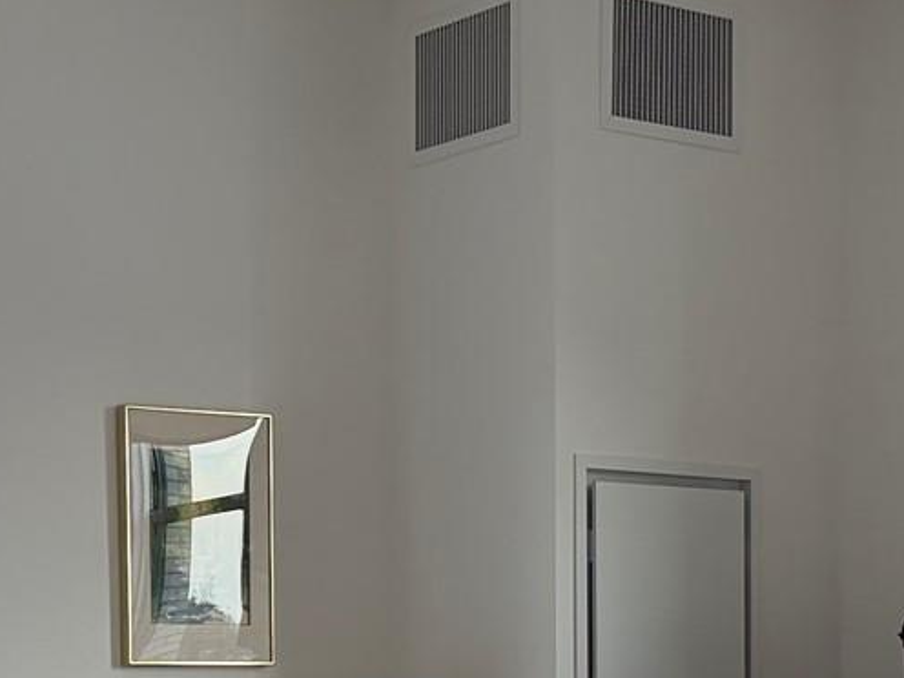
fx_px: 2585
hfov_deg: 19.8
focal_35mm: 99
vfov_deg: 14.6
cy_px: 753
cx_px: 416
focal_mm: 6.76
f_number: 1.78
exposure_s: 1/203
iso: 200
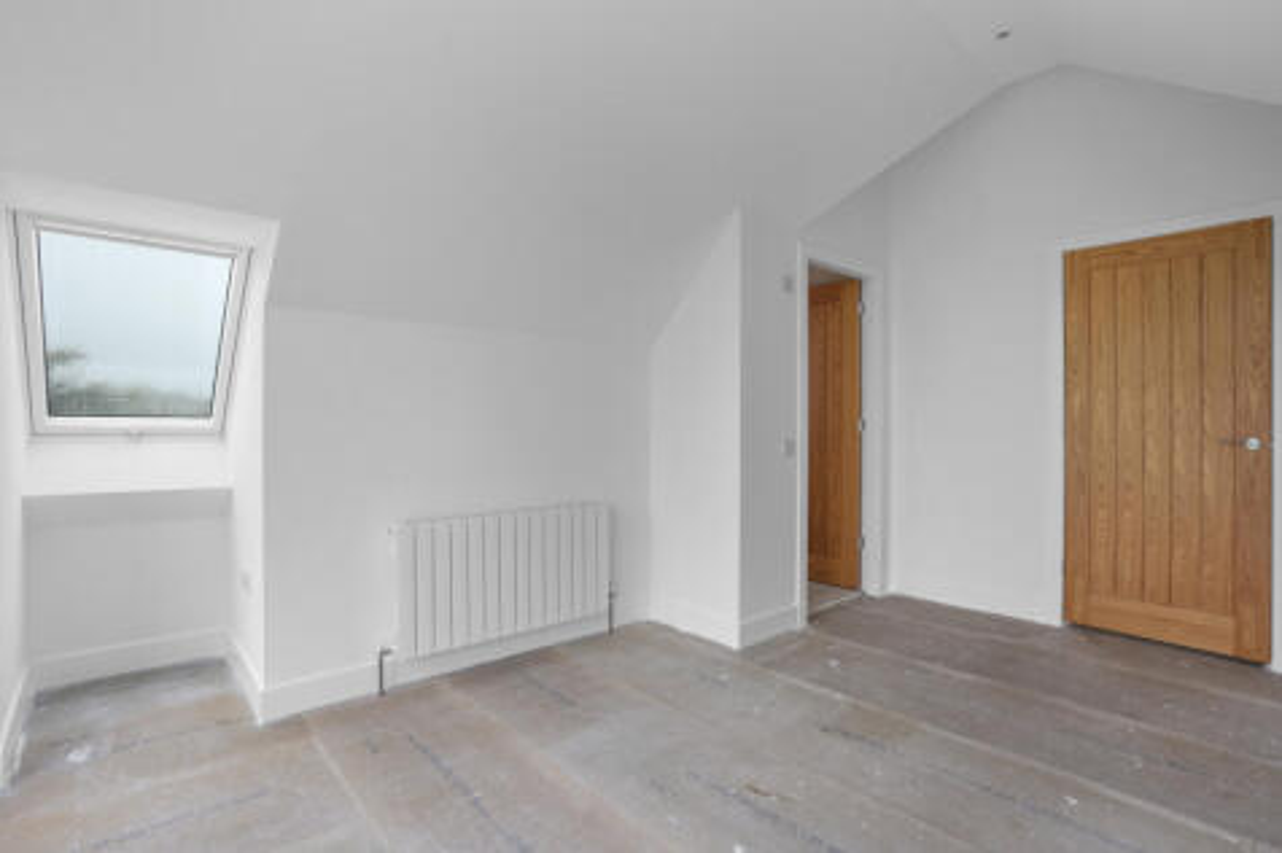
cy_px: 426
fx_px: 605
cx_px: 641
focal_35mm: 17
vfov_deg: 70.4
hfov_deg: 93.3
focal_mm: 17
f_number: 7.1
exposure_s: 1/15
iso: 250
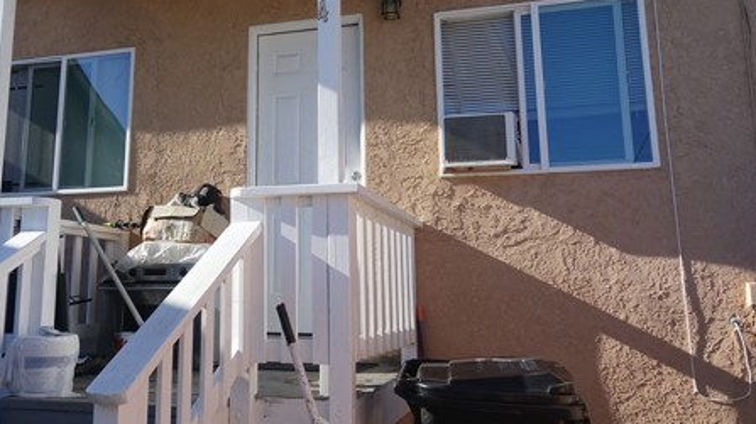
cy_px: 139
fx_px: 721
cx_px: 296
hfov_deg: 54.8
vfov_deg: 32.5
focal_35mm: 36
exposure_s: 1/400
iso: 125
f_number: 5.6
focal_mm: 8.8
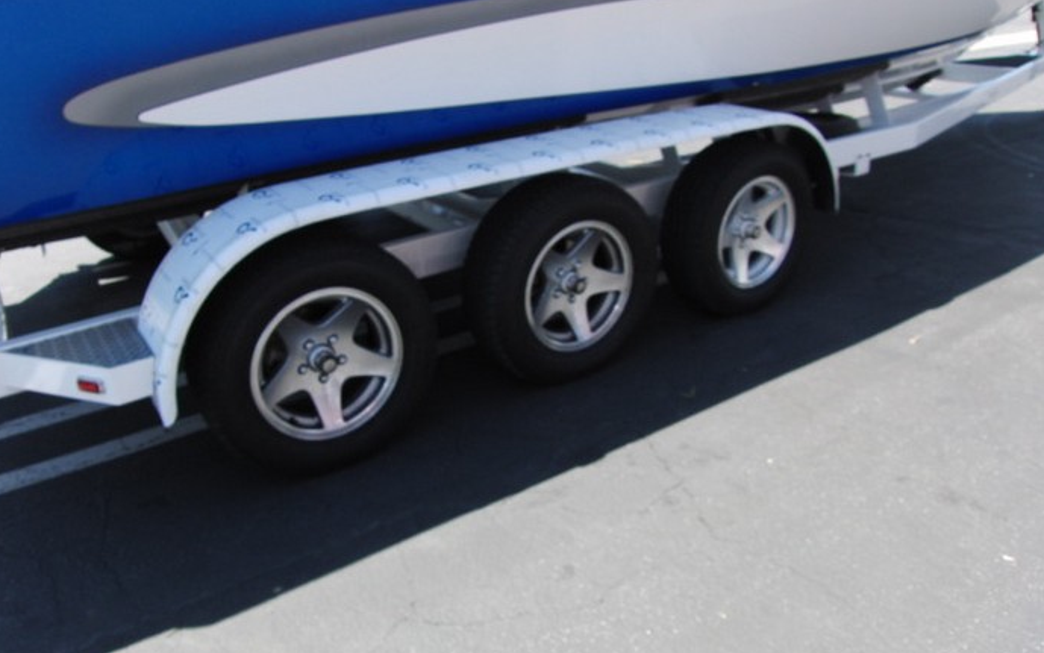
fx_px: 797
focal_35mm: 28
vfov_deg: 44.5
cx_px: 523
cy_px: 296
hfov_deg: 66.5
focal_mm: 4.6
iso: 100
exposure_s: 1/400
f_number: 3.1
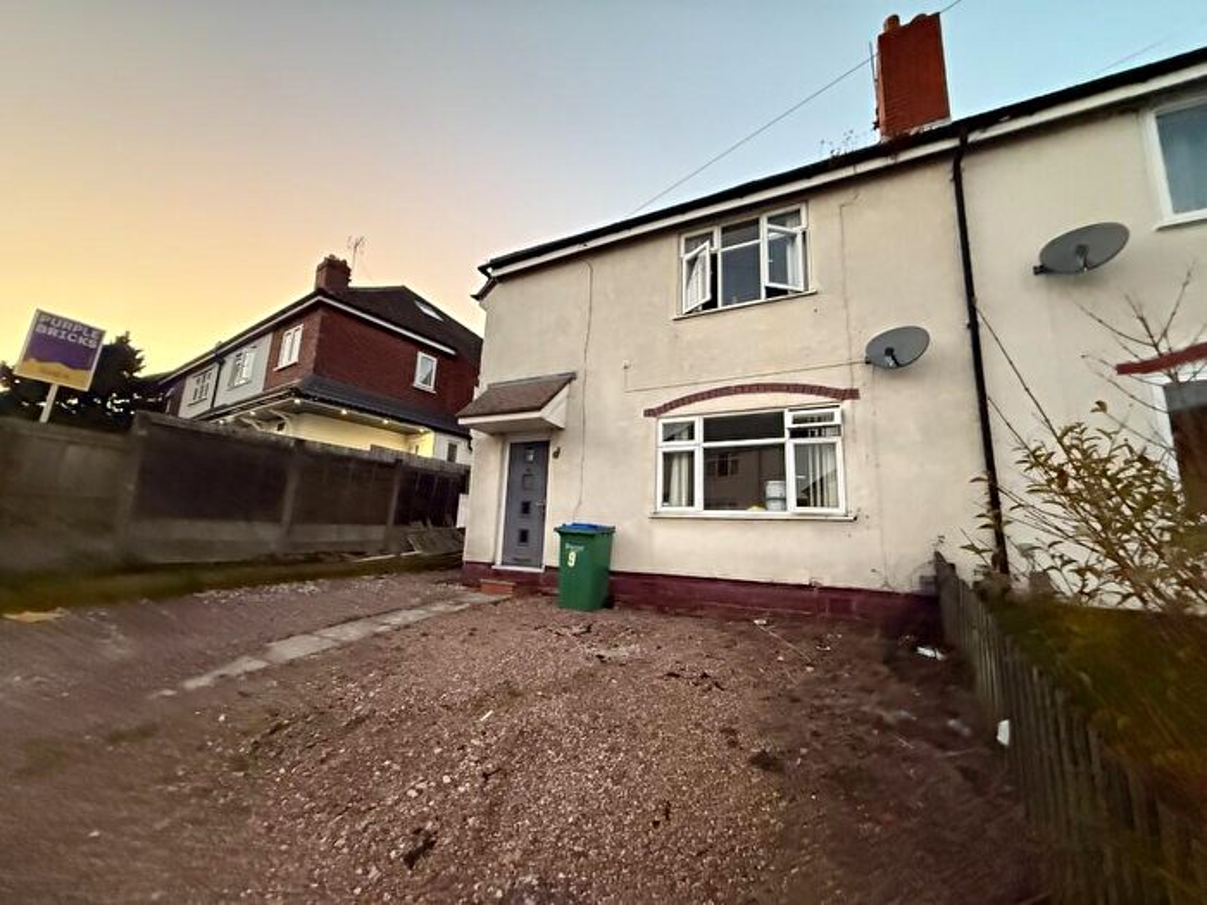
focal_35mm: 14
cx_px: 604
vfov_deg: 85.7
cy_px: 452
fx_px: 488
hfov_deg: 102.1
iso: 1600
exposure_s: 1/50
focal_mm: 2.22
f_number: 2.2
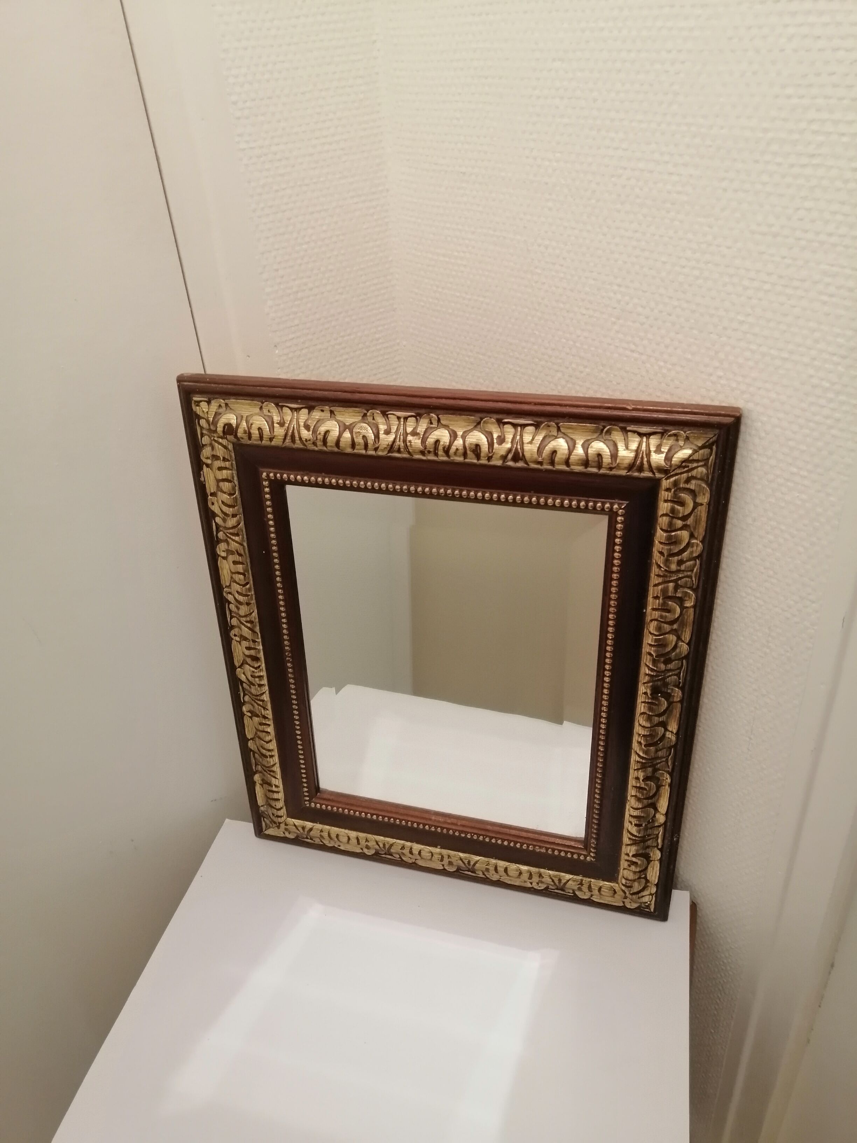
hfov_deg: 53.1
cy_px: 572
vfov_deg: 67.3
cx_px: 428
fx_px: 858
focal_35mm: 26
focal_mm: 3.96
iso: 250
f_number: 1.8
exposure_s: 1/33.3
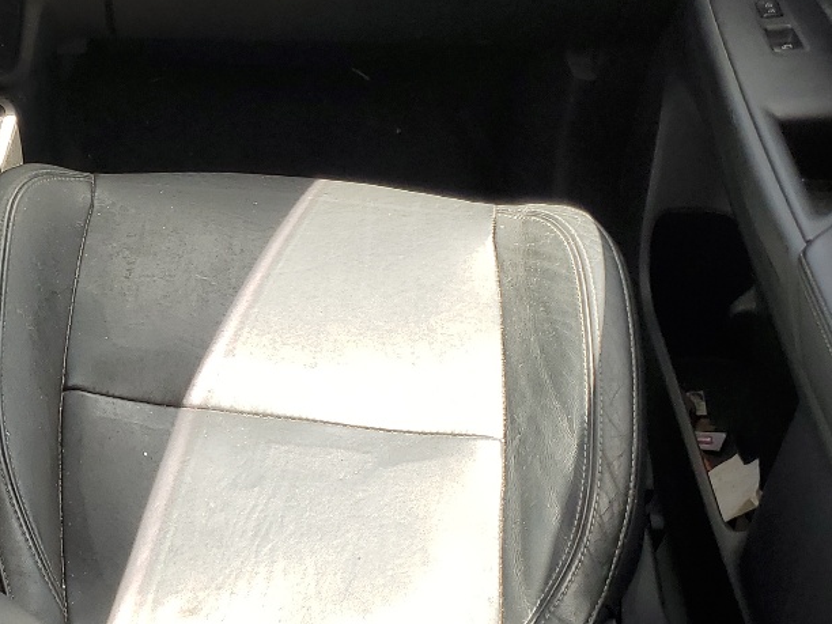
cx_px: -111
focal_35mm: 68
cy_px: 211
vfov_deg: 21.5
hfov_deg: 26.1
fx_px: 1634
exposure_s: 1/370
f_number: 1.5
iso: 50
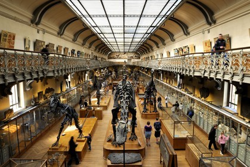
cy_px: 84
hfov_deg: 73.7
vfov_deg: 53.1
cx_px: 125
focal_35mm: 24
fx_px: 167
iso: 400
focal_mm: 24
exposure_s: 1/6
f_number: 14
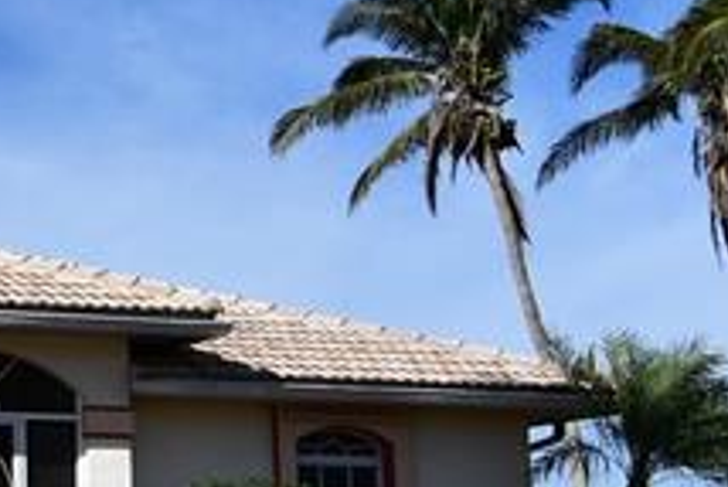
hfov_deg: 20.2
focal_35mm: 86
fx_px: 1740
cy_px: 289
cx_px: -381
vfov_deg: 15.9
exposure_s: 1/400
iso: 100
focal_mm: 12
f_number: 10
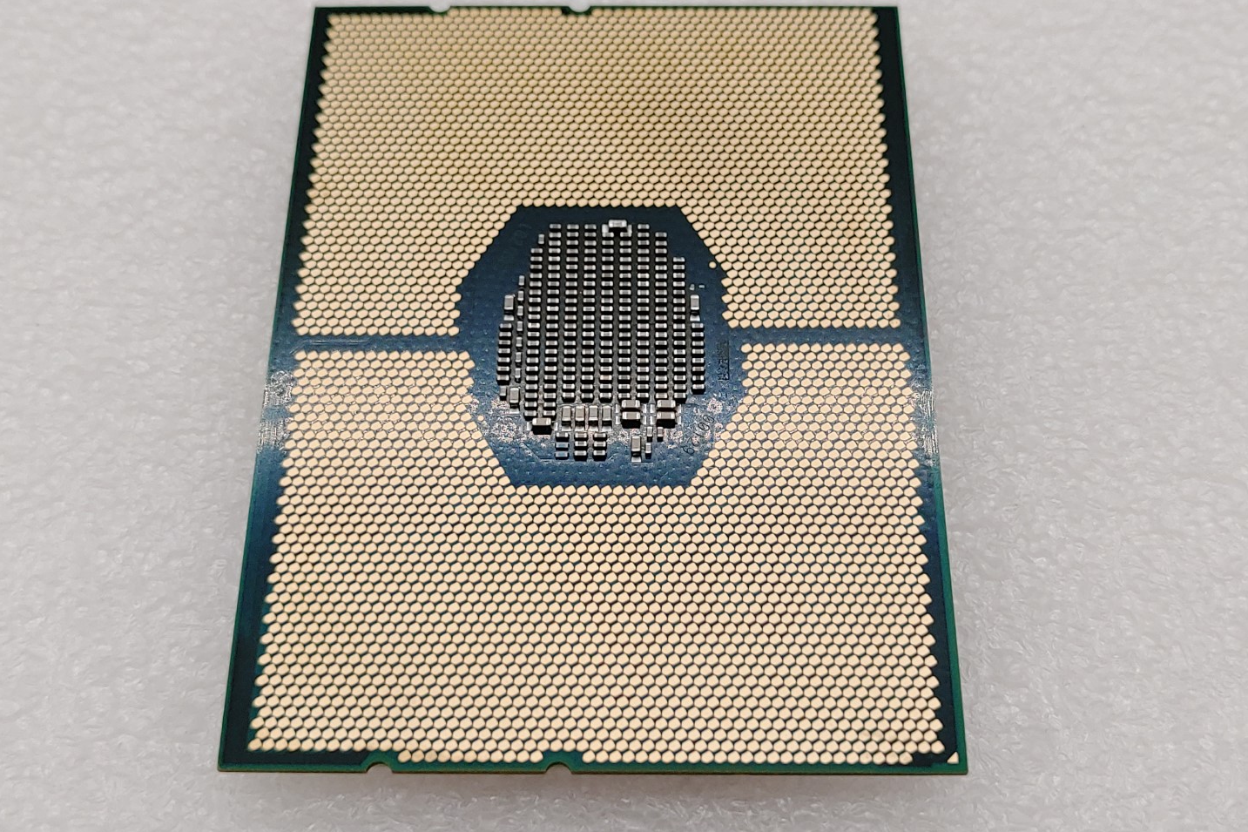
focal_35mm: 46
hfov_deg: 42.7
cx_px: 624
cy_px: 400
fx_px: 1594
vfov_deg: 29.2
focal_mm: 4.36
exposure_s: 1/181
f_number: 1.8
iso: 50
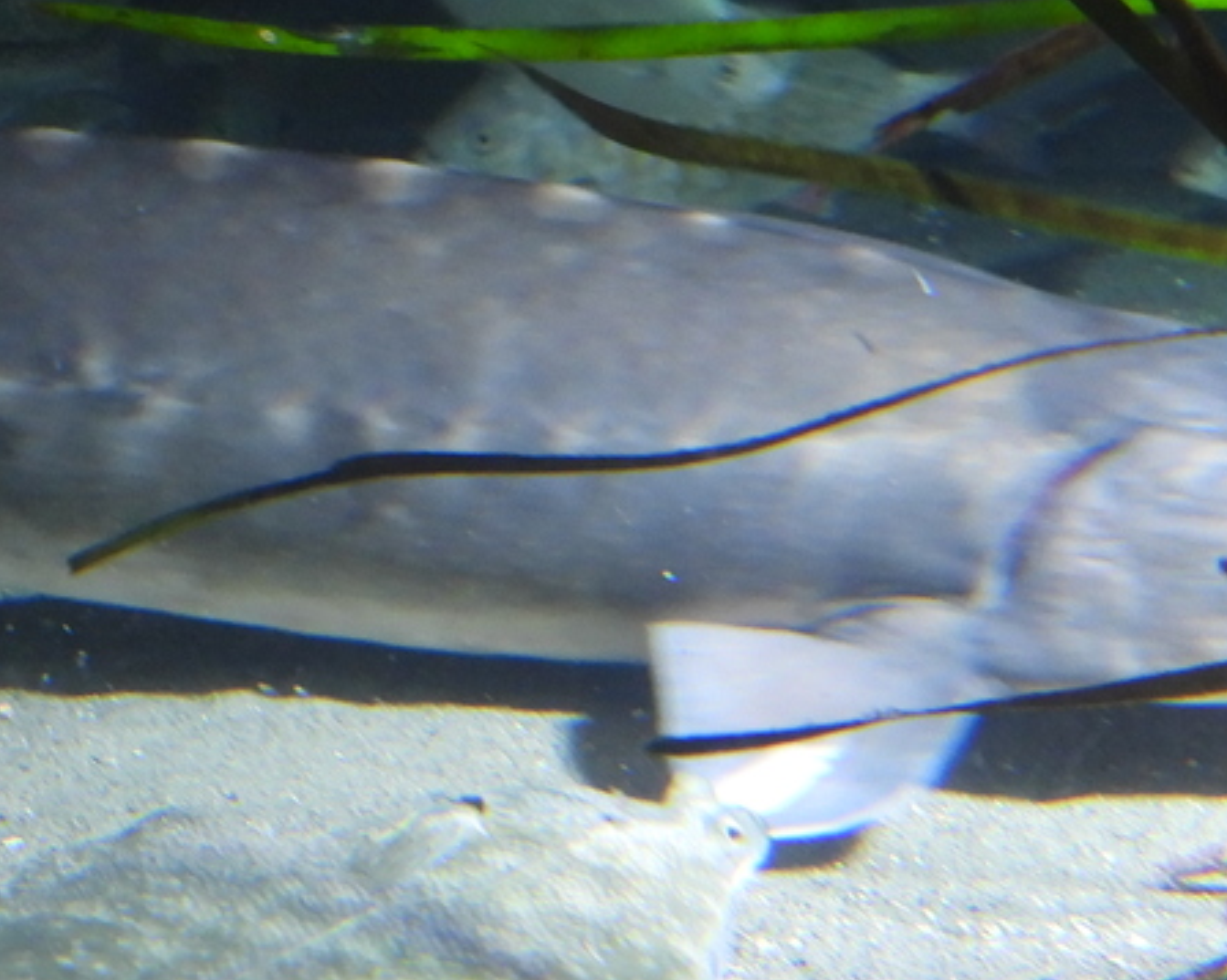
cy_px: 646
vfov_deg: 12.8
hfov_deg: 15.9
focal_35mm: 120
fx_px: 4356
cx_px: 244
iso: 400
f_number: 3.2
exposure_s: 1/25
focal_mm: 7.7
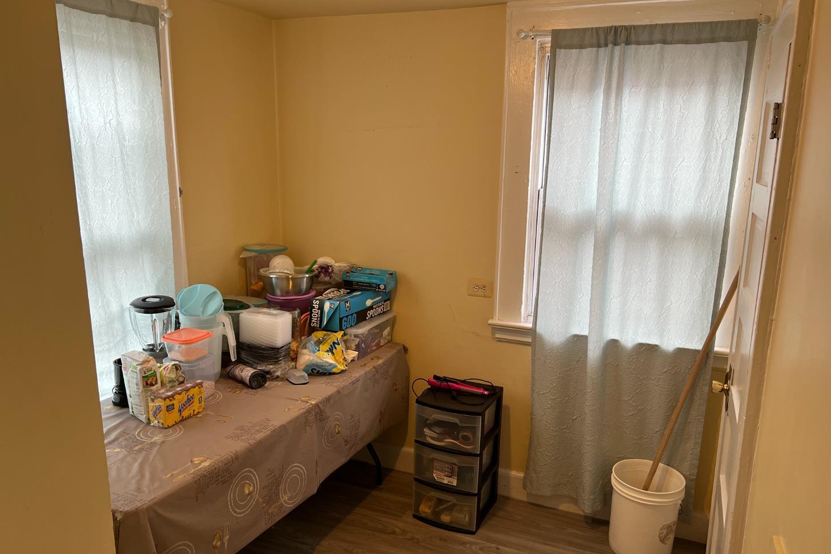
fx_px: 646
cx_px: 402
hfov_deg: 65.5
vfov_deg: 46.3
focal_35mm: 28
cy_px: 313
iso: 125
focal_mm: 5.7
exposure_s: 1/120
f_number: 1.5
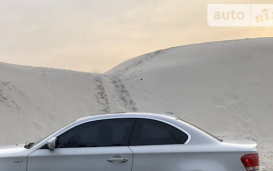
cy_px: 153
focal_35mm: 45
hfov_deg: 43.5
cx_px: 83
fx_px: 335
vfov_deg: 27.6
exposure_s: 1/269
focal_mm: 4
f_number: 1.8
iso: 20
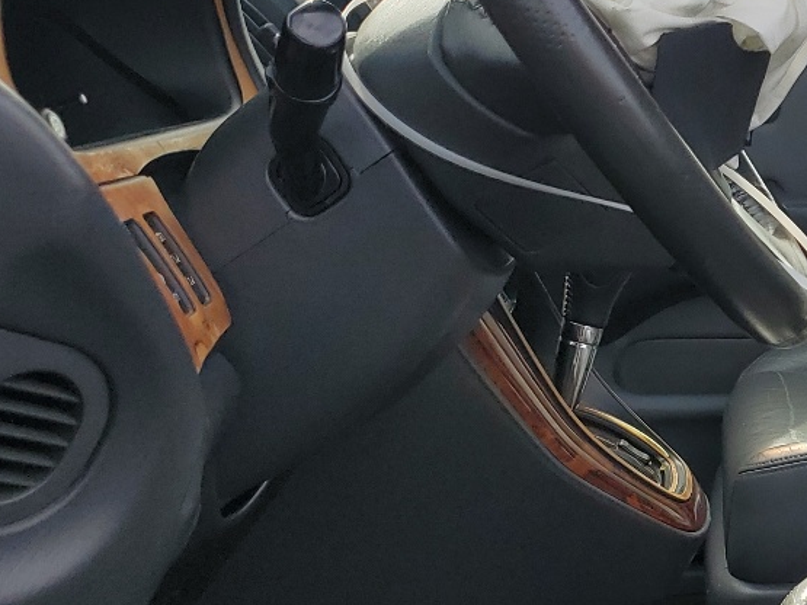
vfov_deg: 19.5
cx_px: 1028
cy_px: 455
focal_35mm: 75
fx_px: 1748
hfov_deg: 23.3
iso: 50
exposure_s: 1/1000
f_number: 1.5
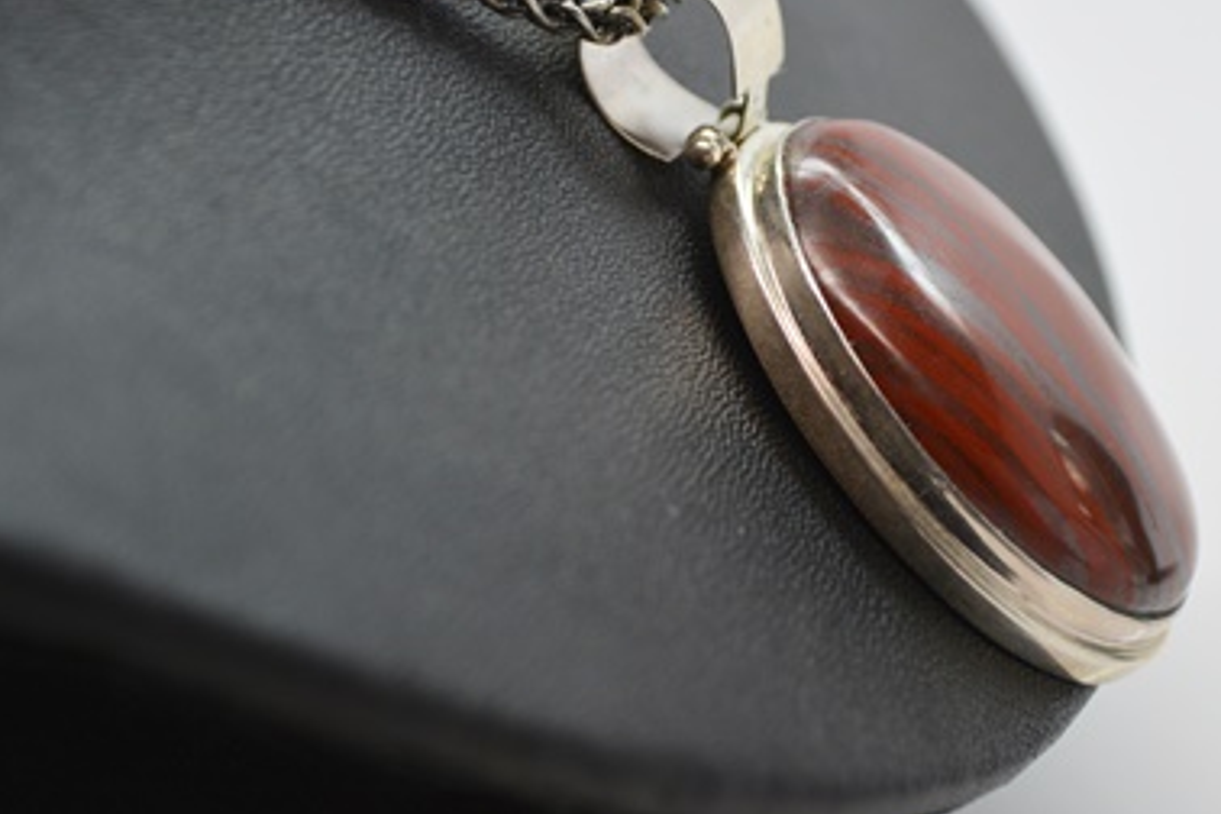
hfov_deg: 20.3
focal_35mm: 100
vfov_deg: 13.6
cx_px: 827
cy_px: 197
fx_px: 3391
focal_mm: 42
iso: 360
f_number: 5.6
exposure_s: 1/125
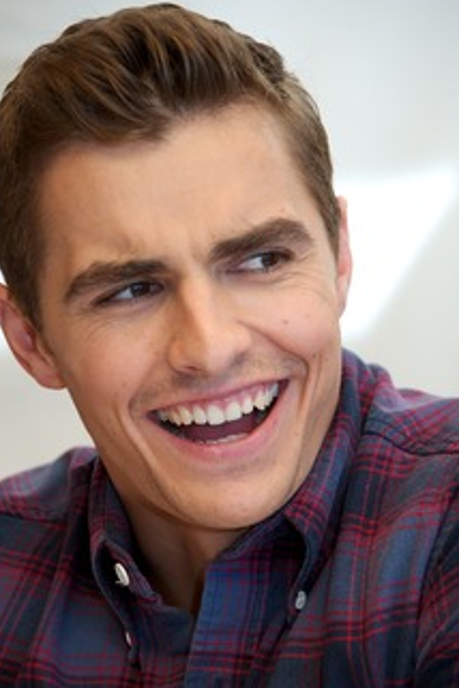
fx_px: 4762
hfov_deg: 5.5
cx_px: 221
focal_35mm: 249
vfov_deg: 8.3
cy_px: 384
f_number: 5.6
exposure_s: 1/100
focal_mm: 200
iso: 500
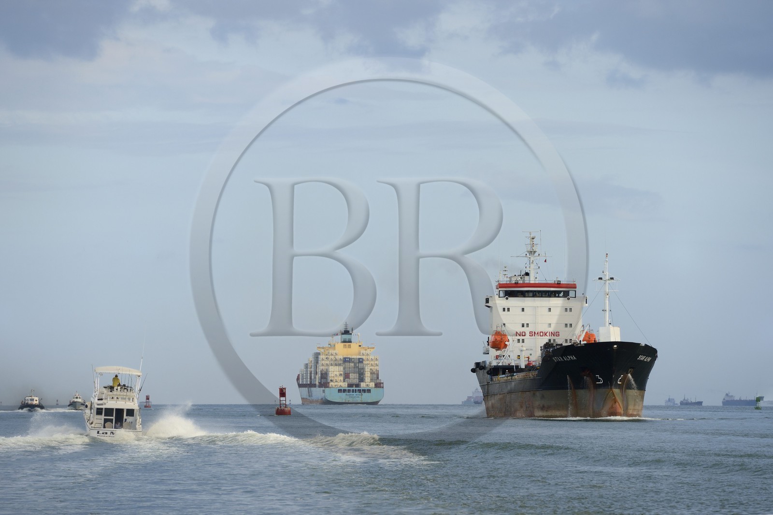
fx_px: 4293
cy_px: 258
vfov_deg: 6.9
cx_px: 386
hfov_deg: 10.3
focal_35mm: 200
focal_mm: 200
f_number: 6.3
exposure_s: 1/400
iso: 200
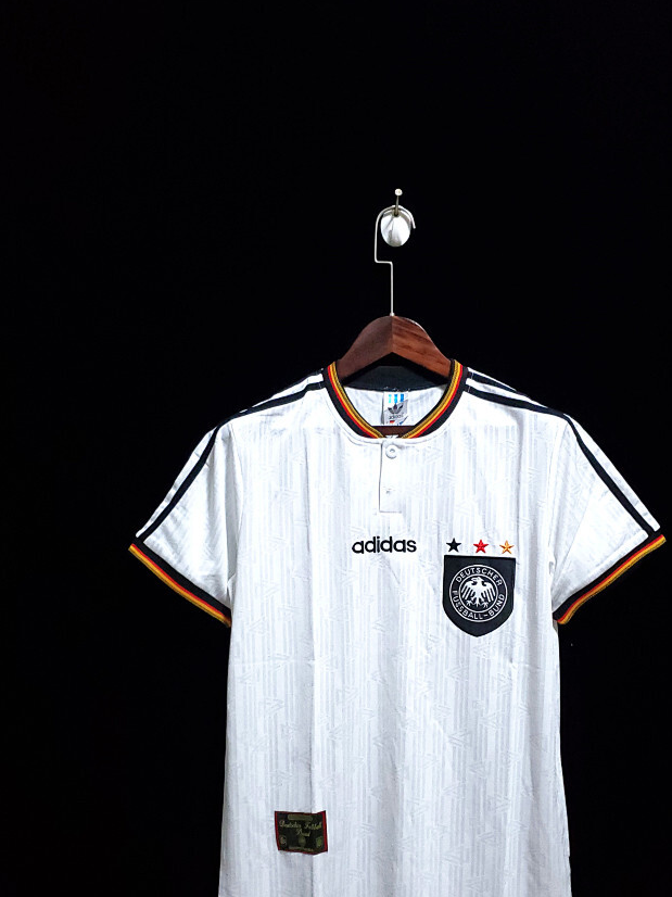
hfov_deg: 41.6
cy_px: 565
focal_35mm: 34
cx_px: 395
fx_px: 881
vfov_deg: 53.3
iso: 500
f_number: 1.5
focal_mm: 4.3
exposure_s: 1/30
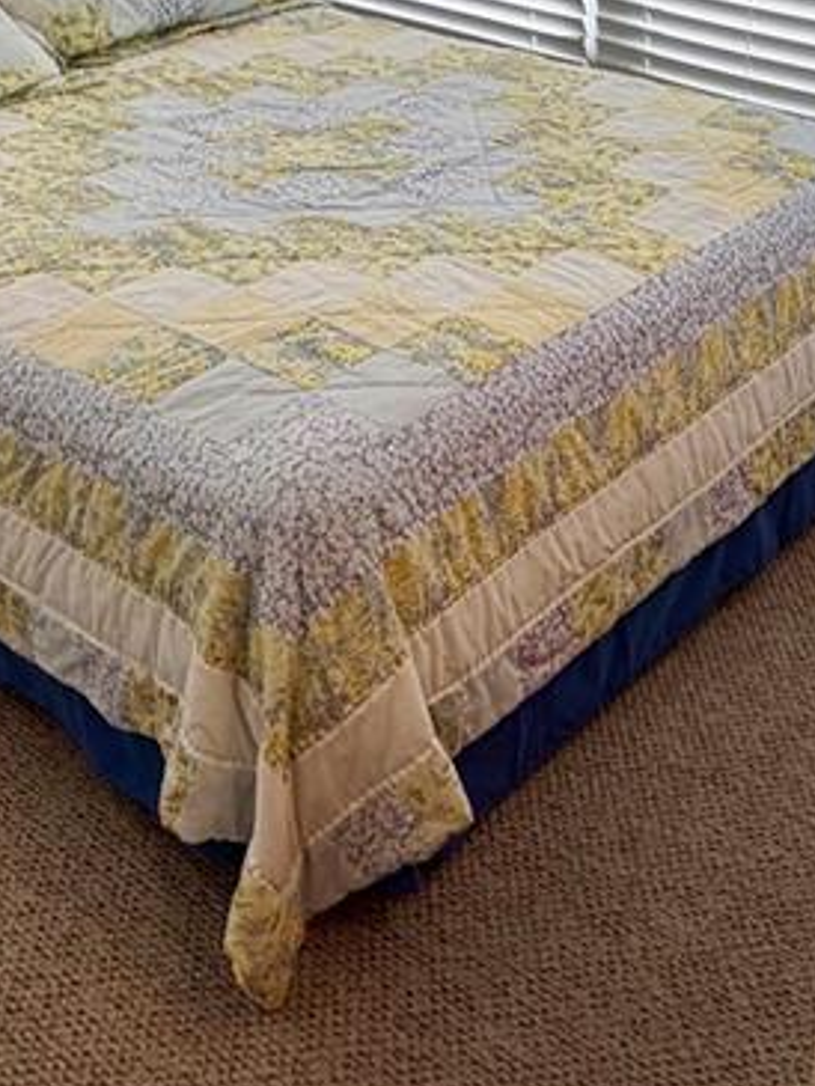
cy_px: 440
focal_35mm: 46
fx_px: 1443
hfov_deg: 31.1
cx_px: 592
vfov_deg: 41.1
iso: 40
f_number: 2.2
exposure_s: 1/120
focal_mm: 2.22
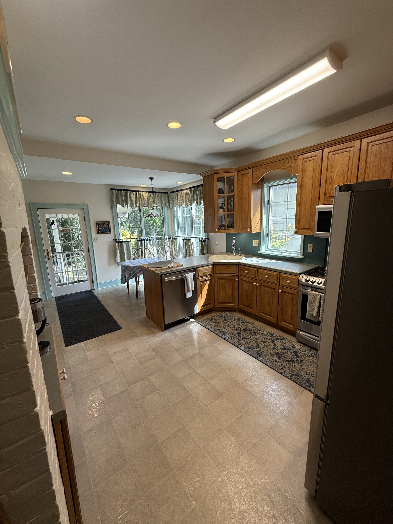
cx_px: 196
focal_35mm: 14
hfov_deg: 85.7
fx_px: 212
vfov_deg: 102.1
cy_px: 262
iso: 100
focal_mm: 2.22
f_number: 2.2
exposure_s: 1/120
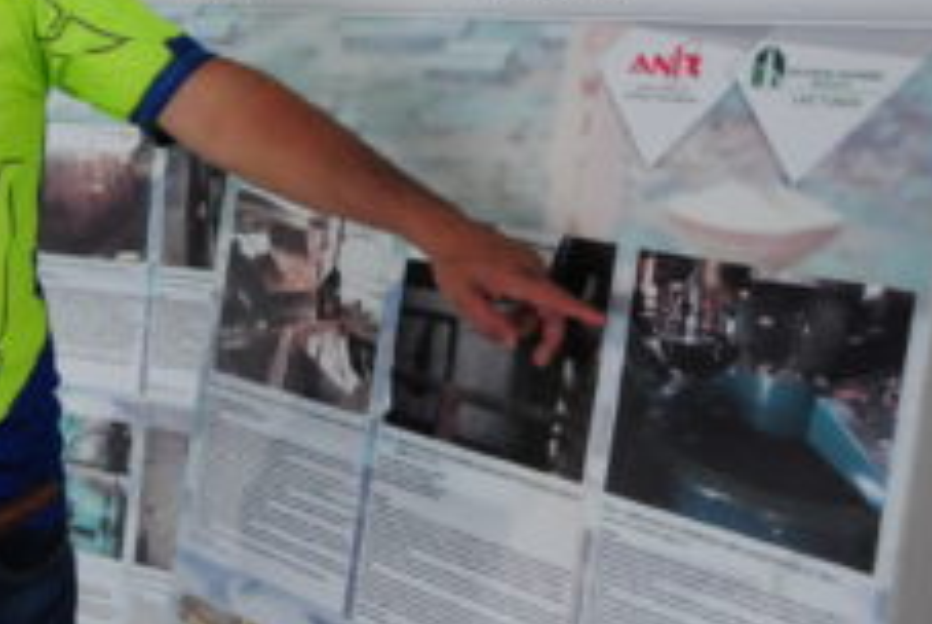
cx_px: 226
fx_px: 1815
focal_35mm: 70
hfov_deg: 28.4
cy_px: 168
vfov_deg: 19.4
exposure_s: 1/50
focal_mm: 26
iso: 2500
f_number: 3.8
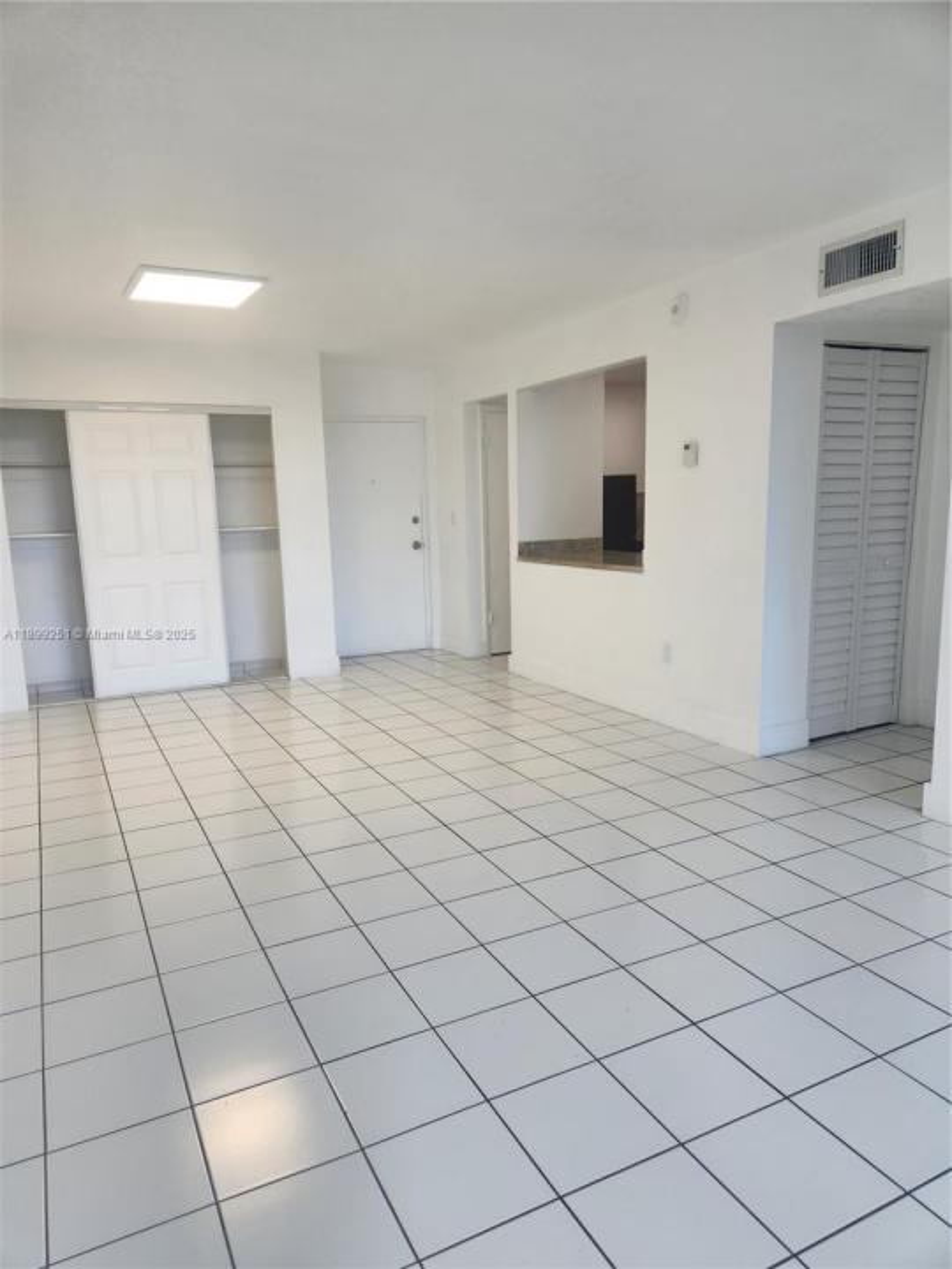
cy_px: 634
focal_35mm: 23
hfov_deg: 58.9
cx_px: 476
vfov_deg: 73.9
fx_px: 843
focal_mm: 5.4
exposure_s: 1/120
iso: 64
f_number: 1.8
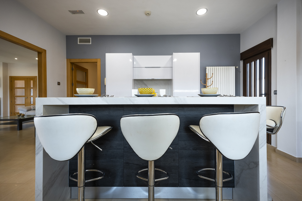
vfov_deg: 81.2
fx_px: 117
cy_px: 100
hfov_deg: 104.3
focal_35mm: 14
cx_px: 151
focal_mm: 14
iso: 1000
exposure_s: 1/125
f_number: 5
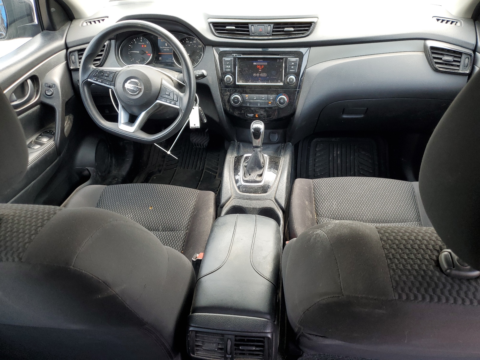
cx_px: 240
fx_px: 361
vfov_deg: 53.1
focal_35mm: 26
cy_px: 180
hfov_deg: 67.3
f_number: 1.5
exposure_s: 1/127
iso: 50
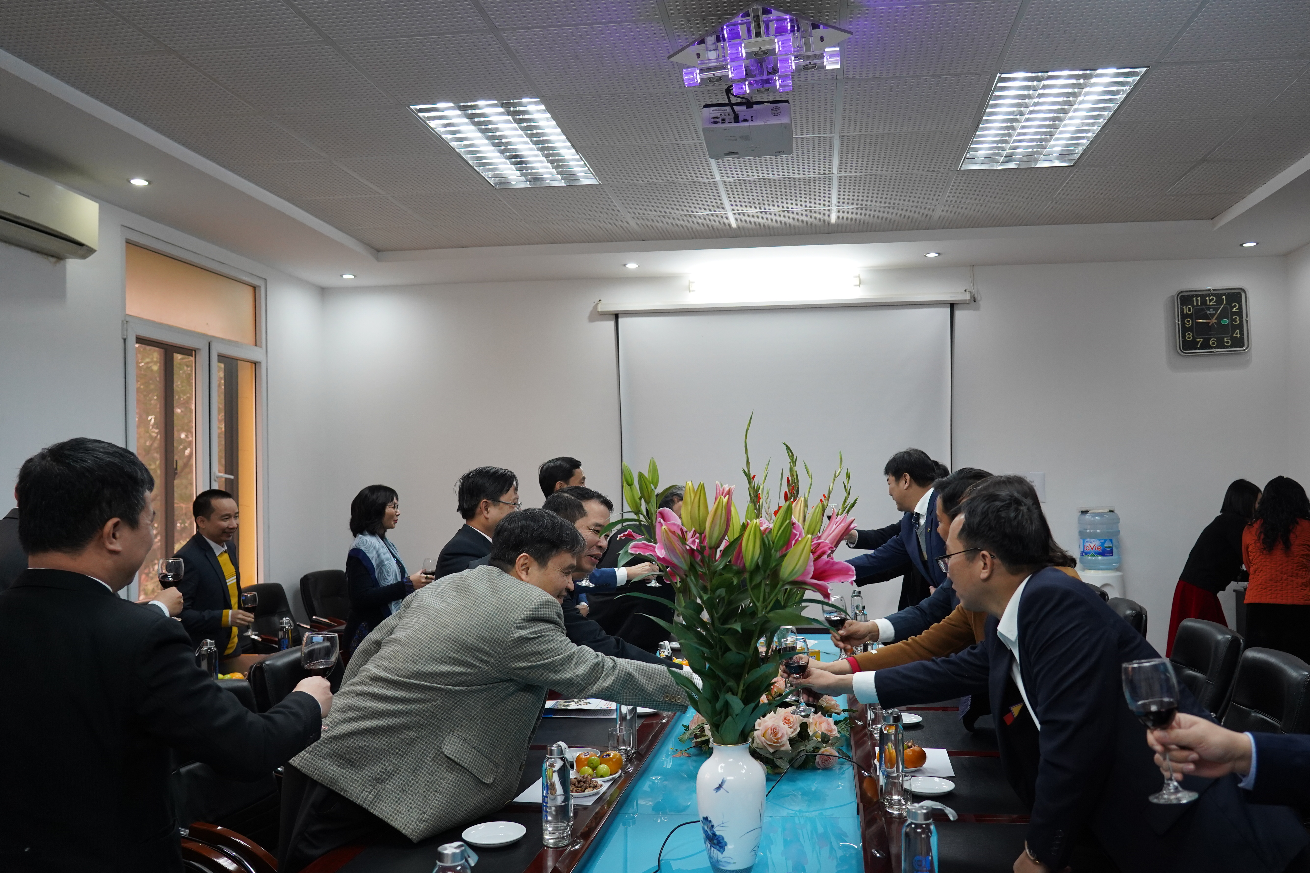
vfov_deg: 47.9
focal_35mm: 27
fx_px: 982
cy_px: 468
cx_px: 700
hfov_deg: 67.3
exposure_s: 1/160
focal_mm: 24
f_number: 4
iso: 1600
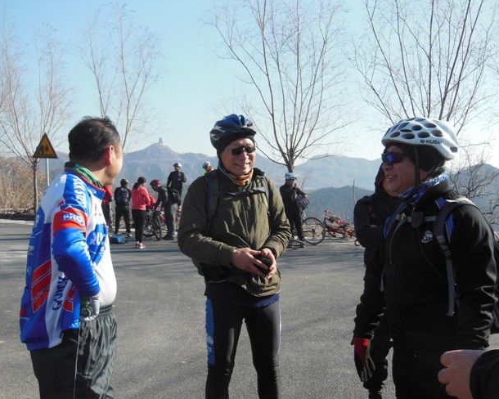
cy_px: 222
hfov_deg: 40.3
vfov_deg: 32.7
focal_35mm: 46
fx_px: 679
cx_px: 243
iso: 125
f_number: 4.1
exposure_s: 1/640
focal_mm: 6.9
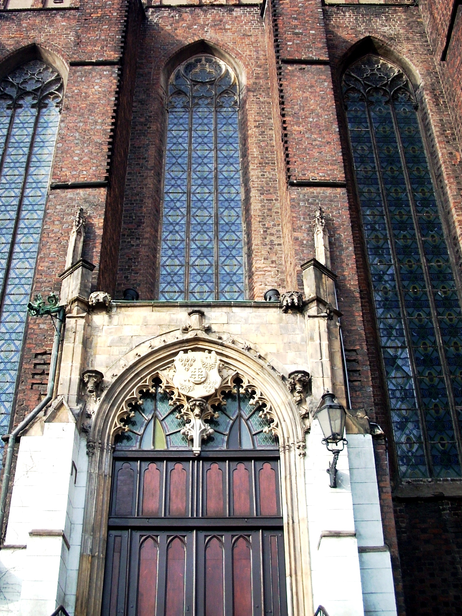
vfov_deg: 40.4
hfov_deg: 30.9
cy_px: 271
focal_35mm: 47
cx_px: 220
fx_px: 836
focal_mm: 6.2
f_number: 2.8
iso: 64
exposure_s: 1/229
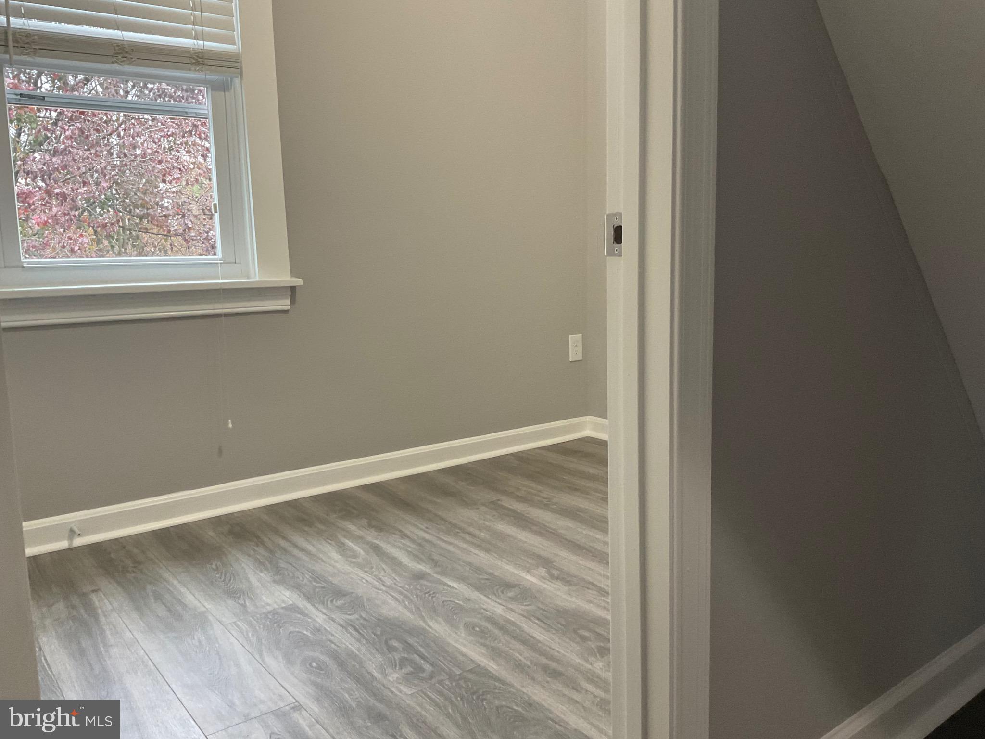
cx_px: 492
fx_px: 825
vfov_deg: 48.2
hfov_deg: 61.7
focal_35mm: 29
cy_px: 370
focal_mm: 3
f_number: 1.8
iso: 125
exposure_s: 1/60
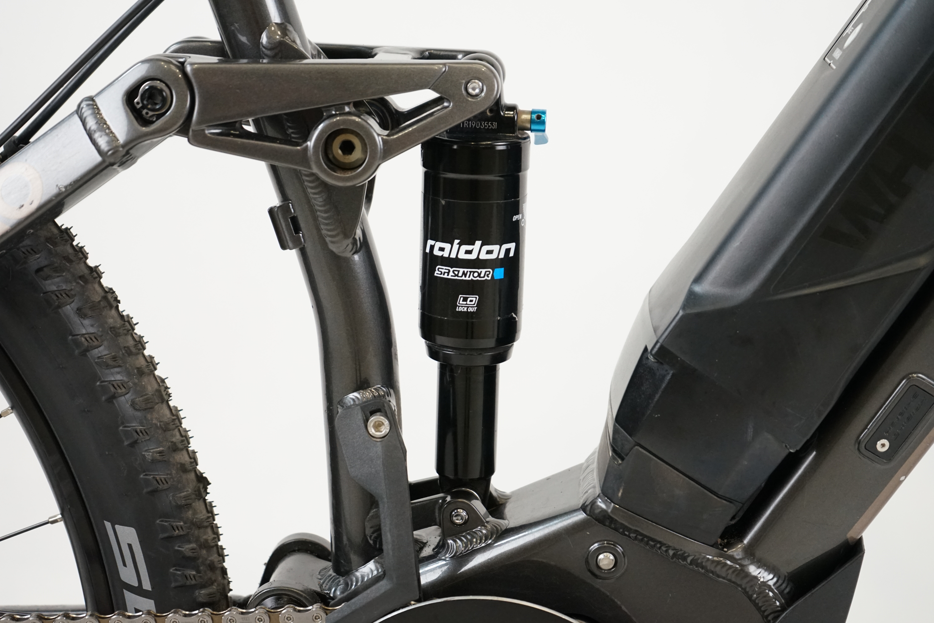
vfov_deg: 19.5
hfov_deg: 28.8
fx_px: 1816
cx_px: 467
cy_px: 312
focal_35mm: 70
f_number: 5.6
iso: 2500
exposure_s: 1/200
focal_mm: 70
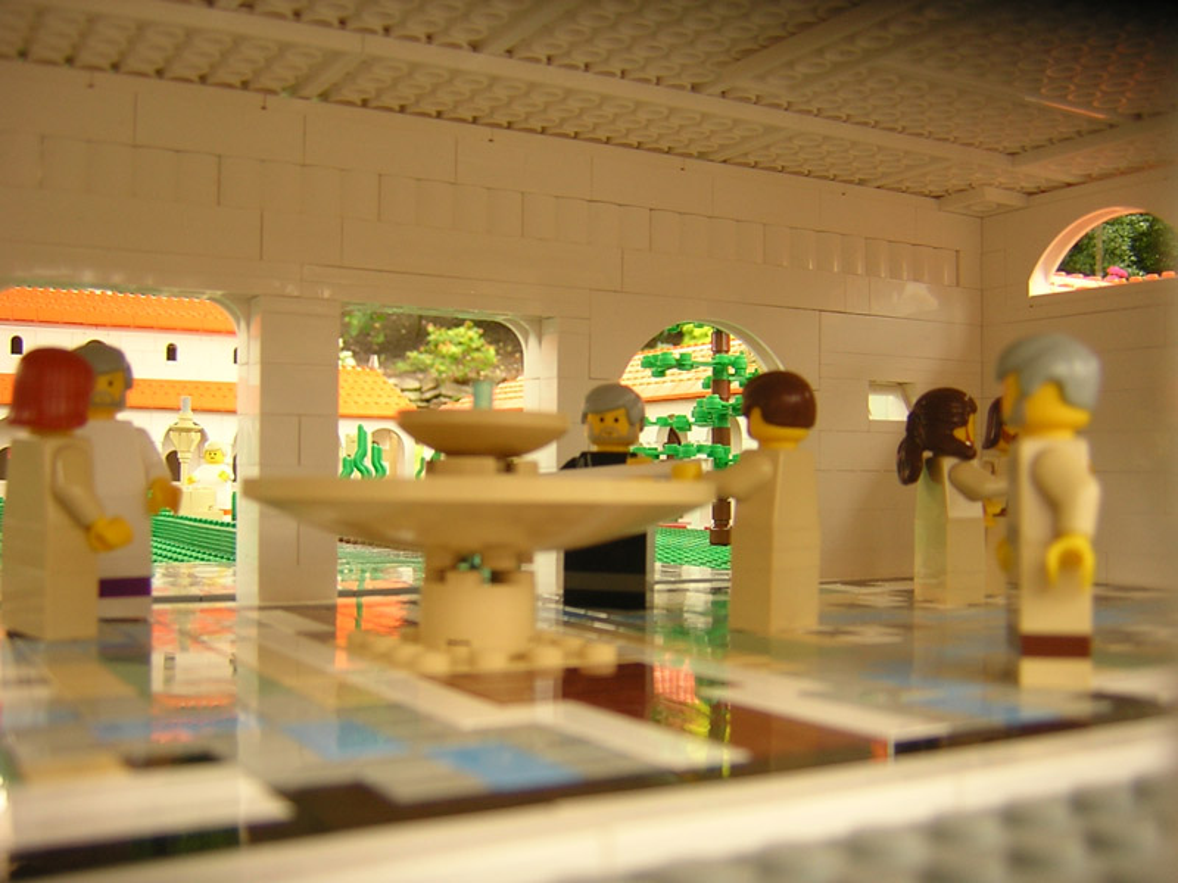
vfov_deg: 39.7
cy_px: 442
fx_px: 1225
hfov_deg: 51.4
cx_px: 589
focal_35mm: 36
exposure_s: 1/145
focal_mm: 4.7
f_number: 2.6
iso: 100
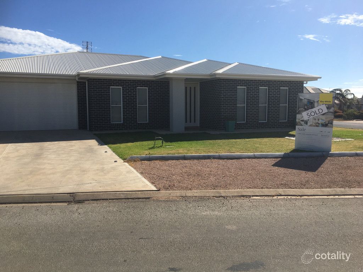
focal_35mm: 29
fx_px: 304
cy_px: 136
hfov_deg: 61.7
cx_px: 182
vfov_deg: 48.2
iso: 25
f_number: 2.2
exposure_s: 1/2481
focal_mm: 4.15
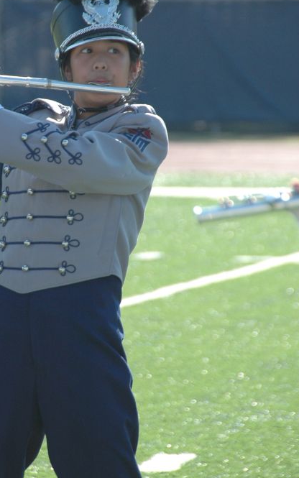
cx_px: 59
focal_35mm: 470
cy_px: 196
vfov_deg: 4.5
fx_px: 6124
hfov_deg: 2.8
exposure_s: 1/400
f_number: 5.6
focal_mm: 200
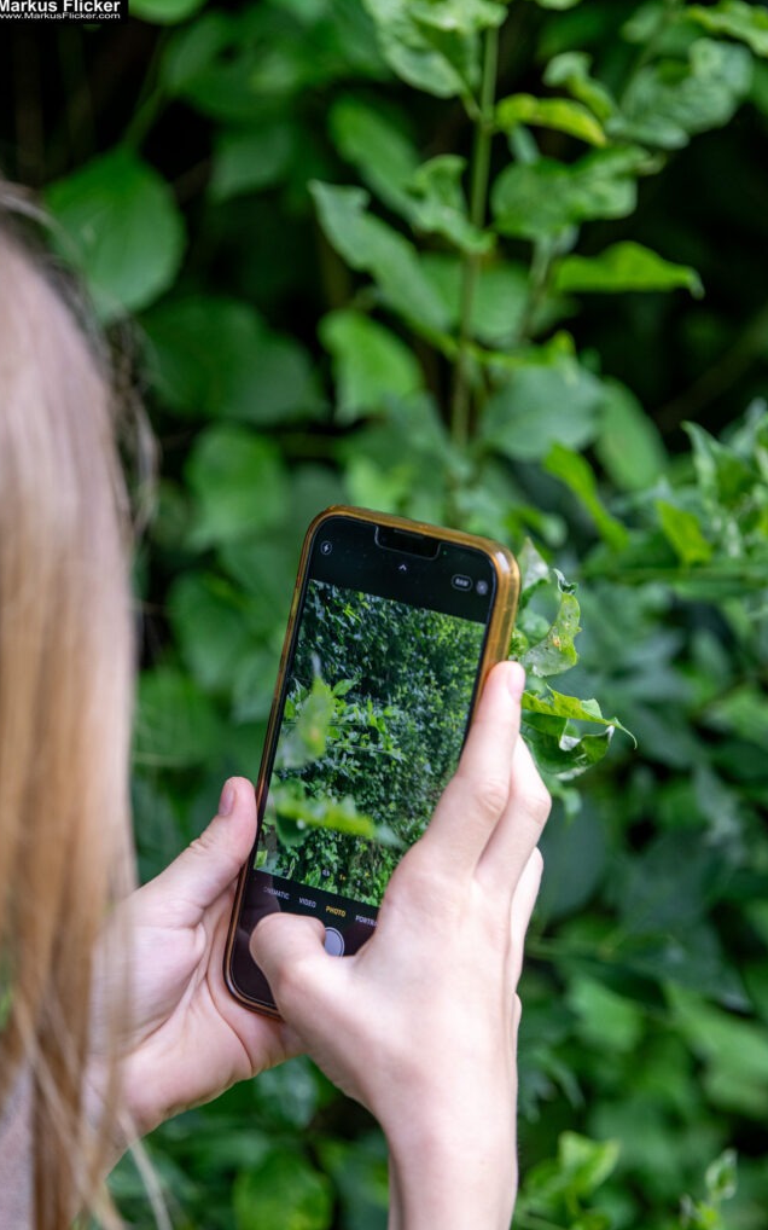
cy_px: 613
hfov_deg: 8.1
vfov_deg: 13.0
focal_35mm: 162
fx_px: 5410
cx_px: 399
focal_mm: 105
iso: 500
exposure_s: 1/400
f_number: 3.8
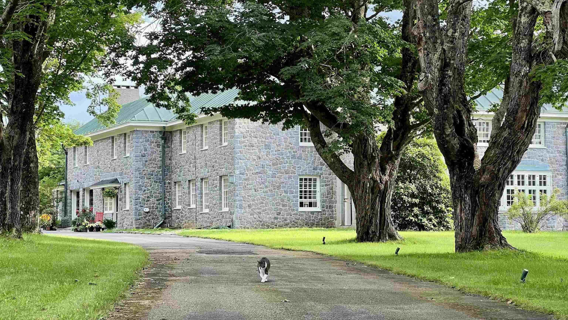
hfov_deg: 25.3
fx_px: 1265
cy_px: 143
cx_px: 284
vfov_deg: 14.4
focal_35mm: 84
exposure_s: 1/99
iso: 64
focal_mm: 9
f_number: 2.8
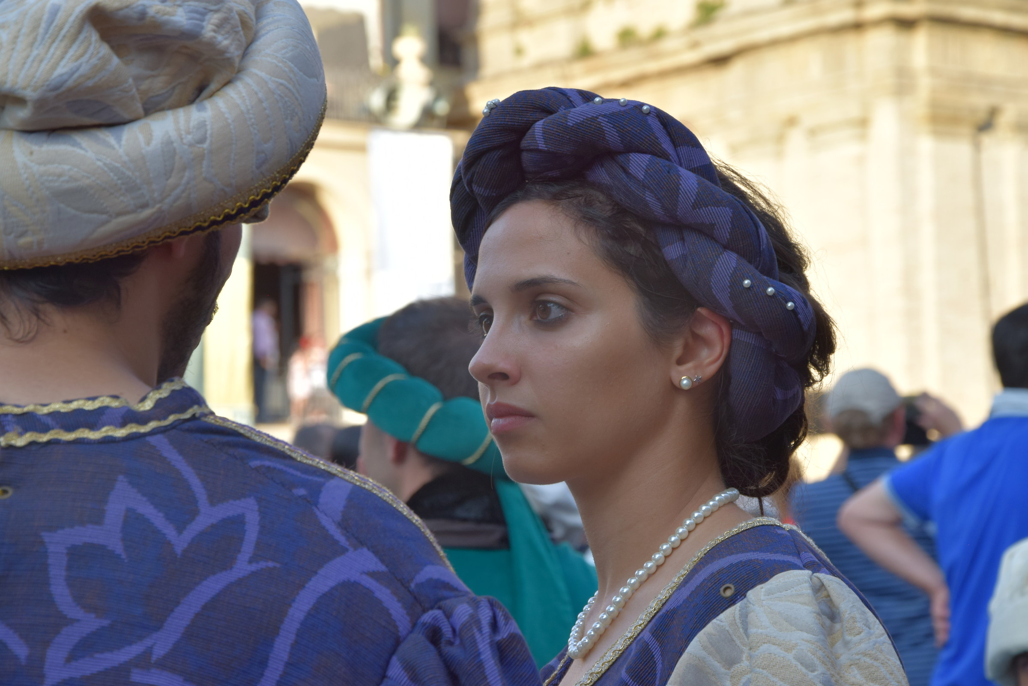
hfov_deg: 16.1
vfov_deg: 10.8
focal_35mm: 128
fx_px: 3641
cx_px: 514
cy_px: 343
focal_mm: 85
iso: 320
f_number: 8
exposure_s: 1/250
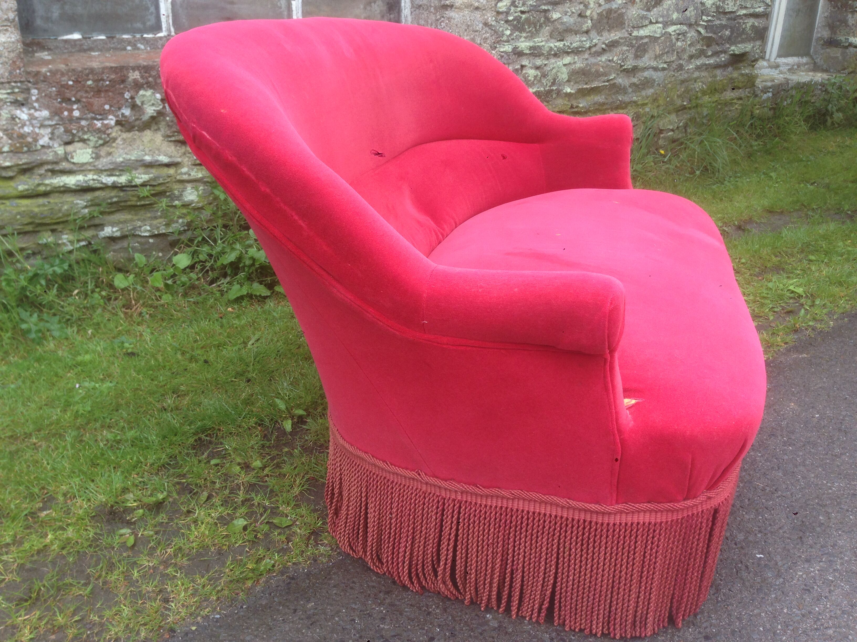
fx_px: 817
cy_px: 321
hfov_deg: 55.4
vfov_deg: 42.9
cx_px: 428
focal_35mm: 33
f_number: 2.4
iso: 50
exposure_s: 1/216
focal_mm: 4.12
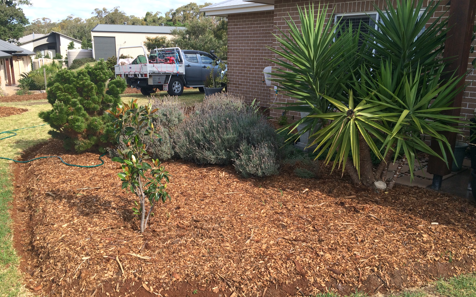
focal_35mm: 31
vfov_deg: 40.5
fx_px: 402
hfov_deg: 61.2
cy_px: 164
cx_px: 239
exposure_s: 1/789
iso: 32
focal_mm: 4.15
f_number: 2.2
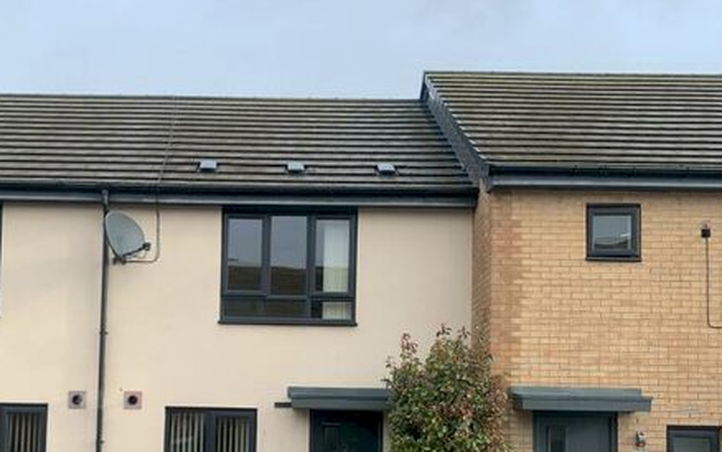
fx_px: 866
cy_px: 400
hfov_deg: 44.8
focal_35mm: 44
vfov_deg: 28.2
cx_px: 264
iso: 25
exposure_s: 1/743
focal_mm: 4.25
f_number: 1.8
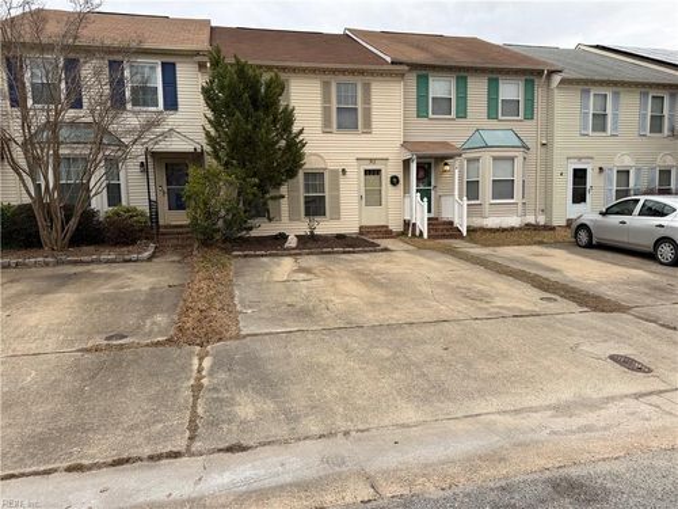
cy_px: 254
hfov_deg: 71.6
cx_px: 339
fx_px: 470
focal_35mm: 24
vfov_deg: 56.8
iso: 80
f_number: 1.78
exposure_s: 1/858
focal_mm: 6.76
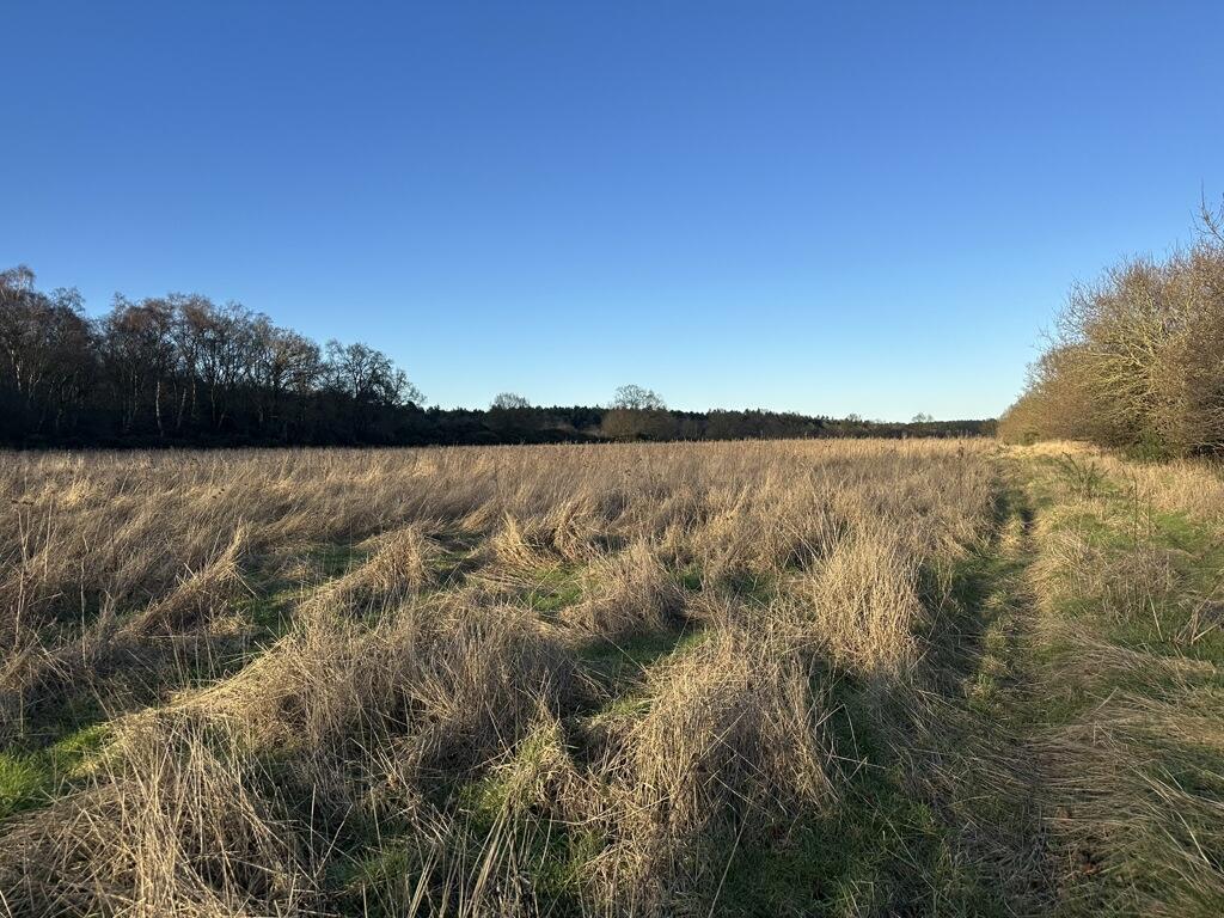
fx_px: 849
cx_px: 612
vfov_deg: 56.8
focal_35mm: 24
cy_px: 459
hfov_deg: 71.6
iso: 80
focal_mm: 6.86
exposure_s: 1/2967
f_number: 1.78
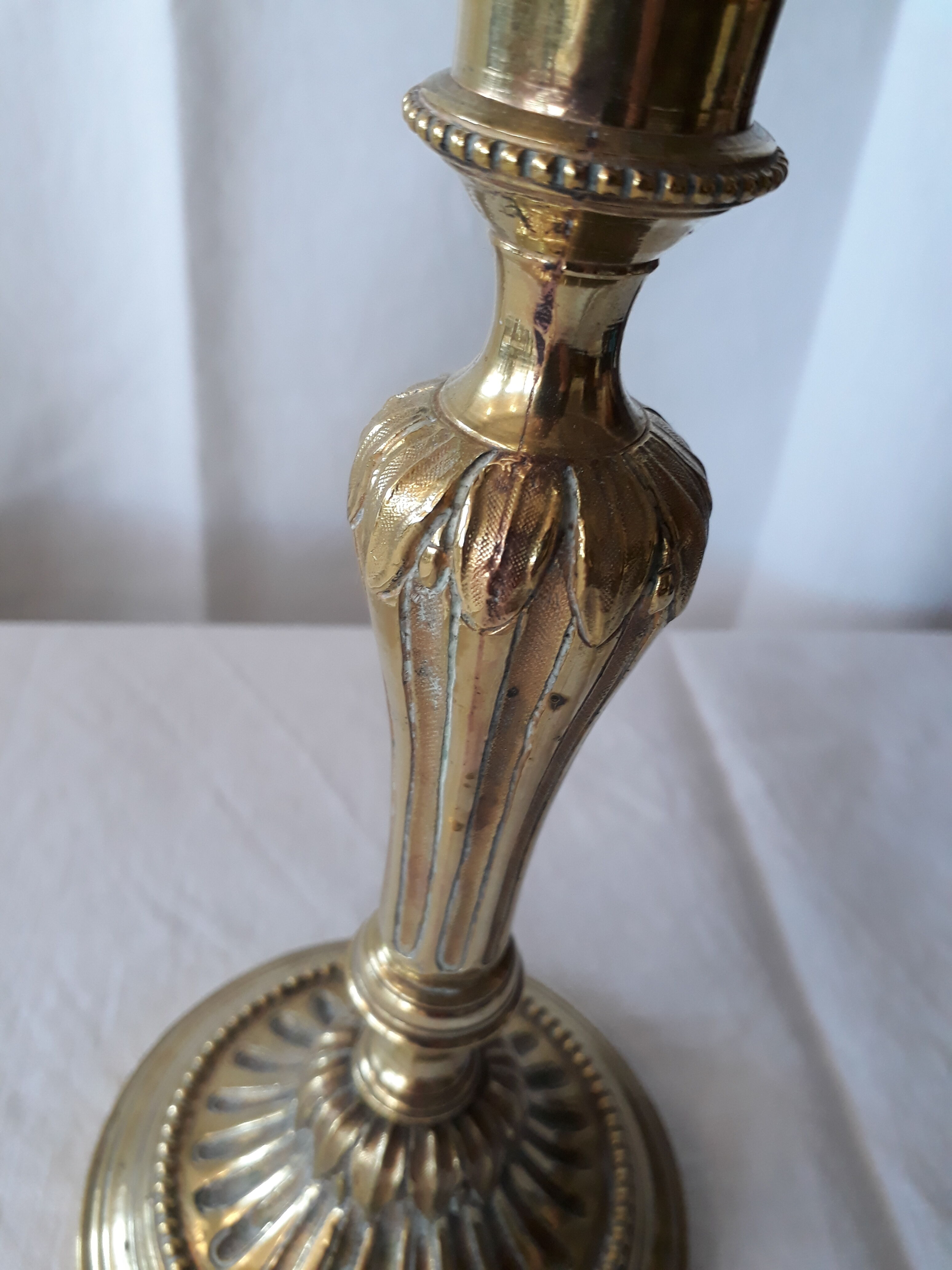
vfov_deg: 65.3
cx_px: 476
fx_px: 990
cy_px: 635
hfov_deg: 51.4
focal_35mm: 27
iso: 125
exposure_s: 1/33
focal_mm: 3.6
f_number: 1.9
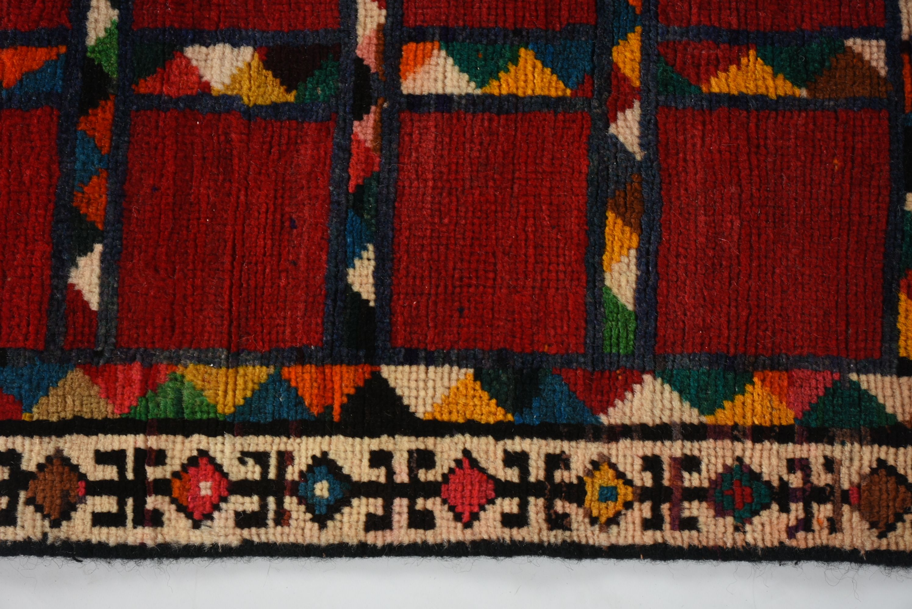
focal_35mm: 78
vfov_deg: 17.5
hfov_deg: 26.0
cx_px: 456
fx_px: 1977
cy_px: 304
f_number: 6.3
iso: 100
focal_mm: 52
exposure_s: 1/60
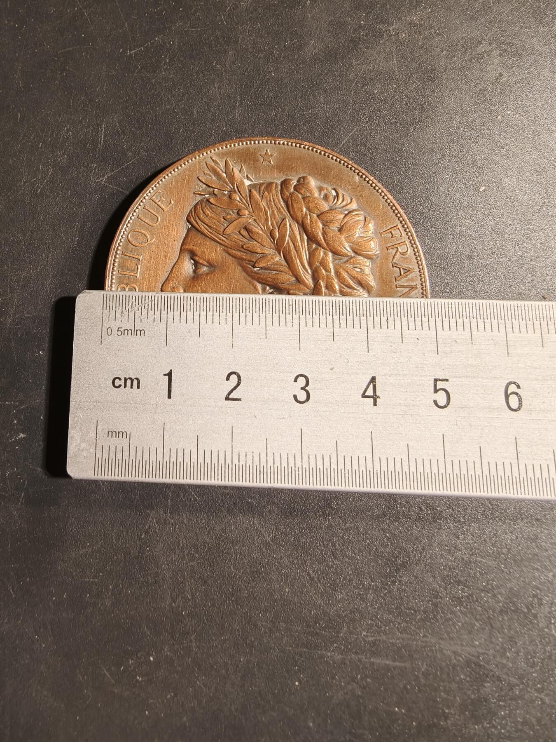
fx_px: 493
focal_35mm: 23
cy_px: 371
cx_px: 278
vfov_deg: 73.9
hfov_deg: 58.9
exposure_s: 1/100
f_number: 2
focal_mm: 2.32
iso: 250
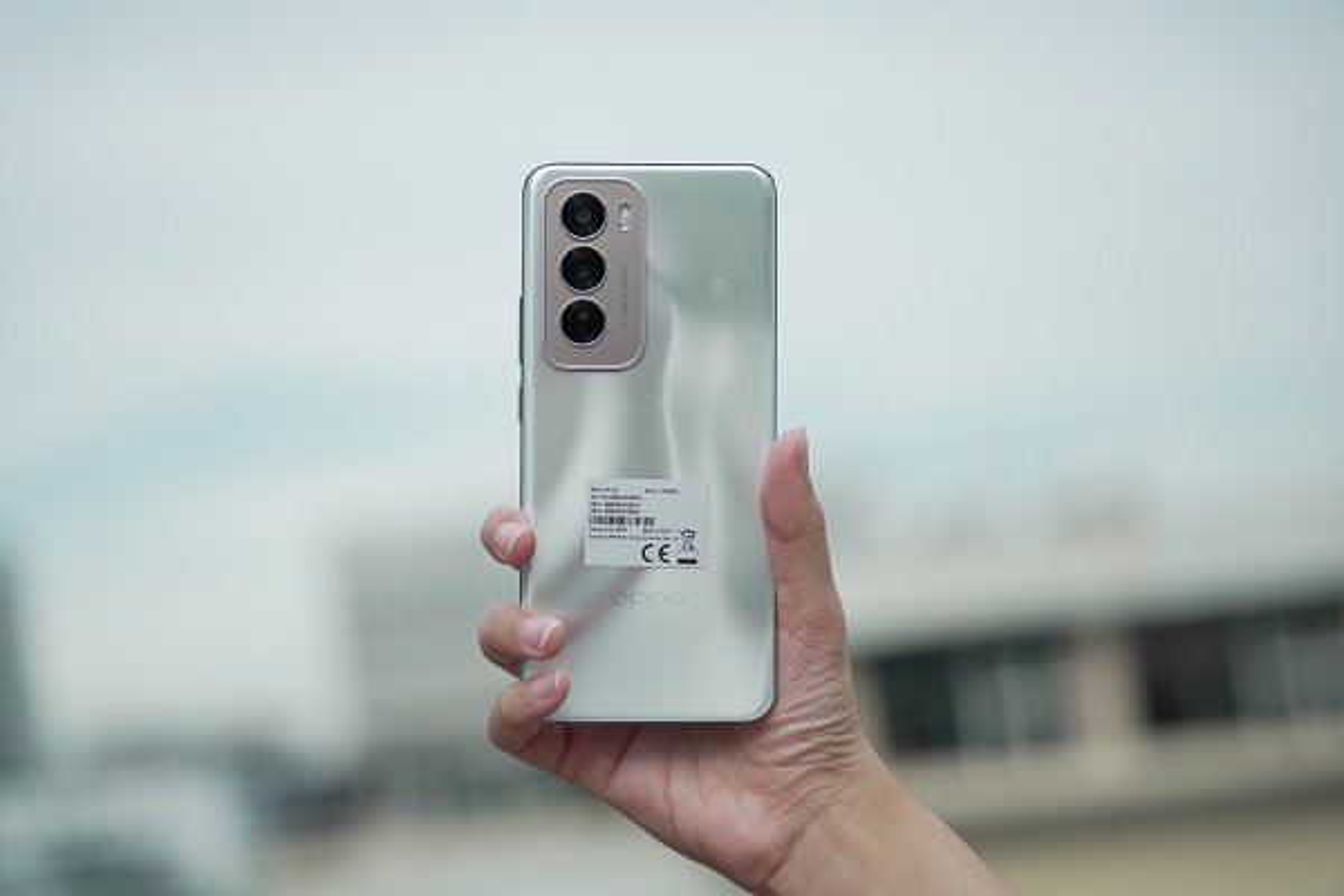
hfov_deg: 28.8
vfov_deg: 19.5
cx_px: 672
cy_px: 448
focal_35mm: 70
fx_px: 2613
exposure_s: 1/800
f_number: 2.8
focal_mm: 70
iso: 125
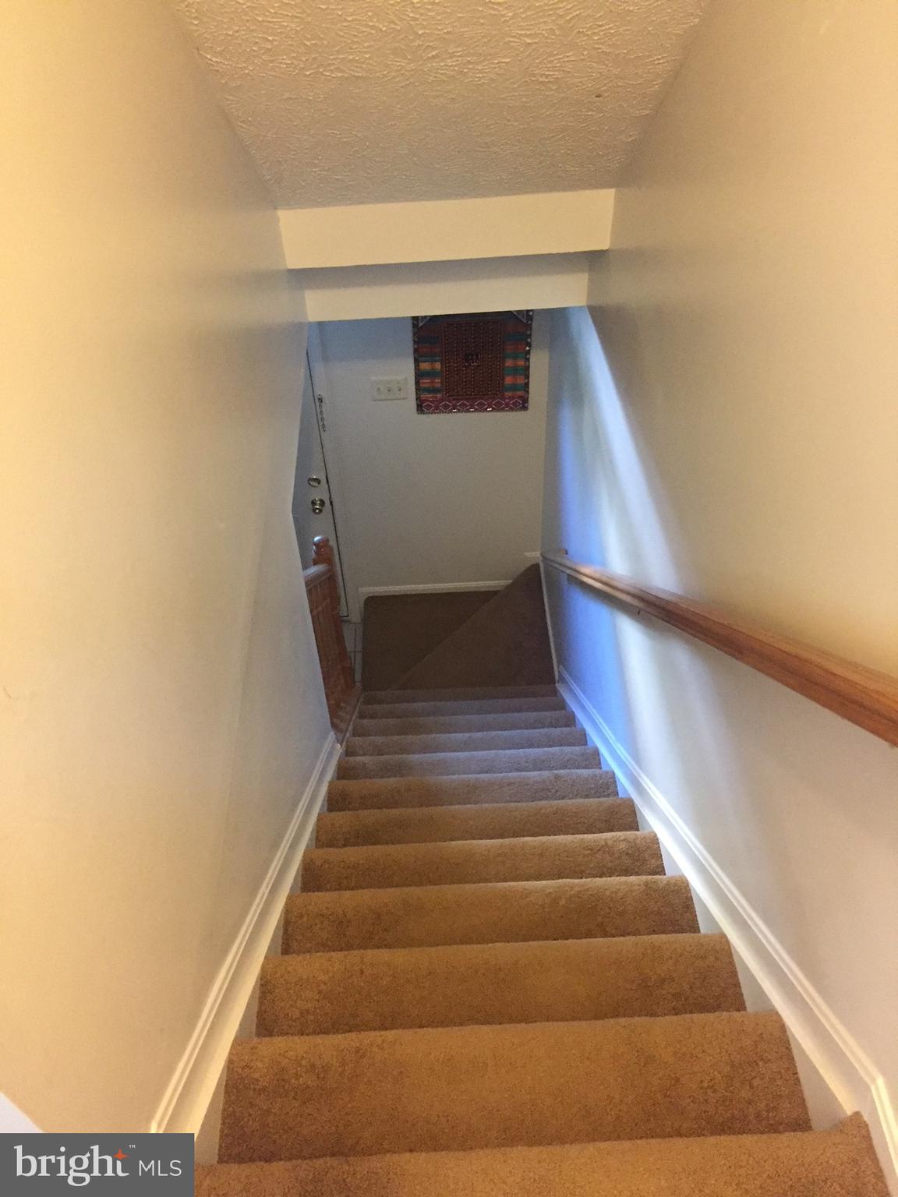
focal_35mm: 29
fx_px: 1003
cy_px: 598
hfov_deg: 48.2
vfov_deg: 61.7
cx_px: 449
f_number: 2.2
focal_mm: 4.15
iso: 320
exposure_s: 1/15
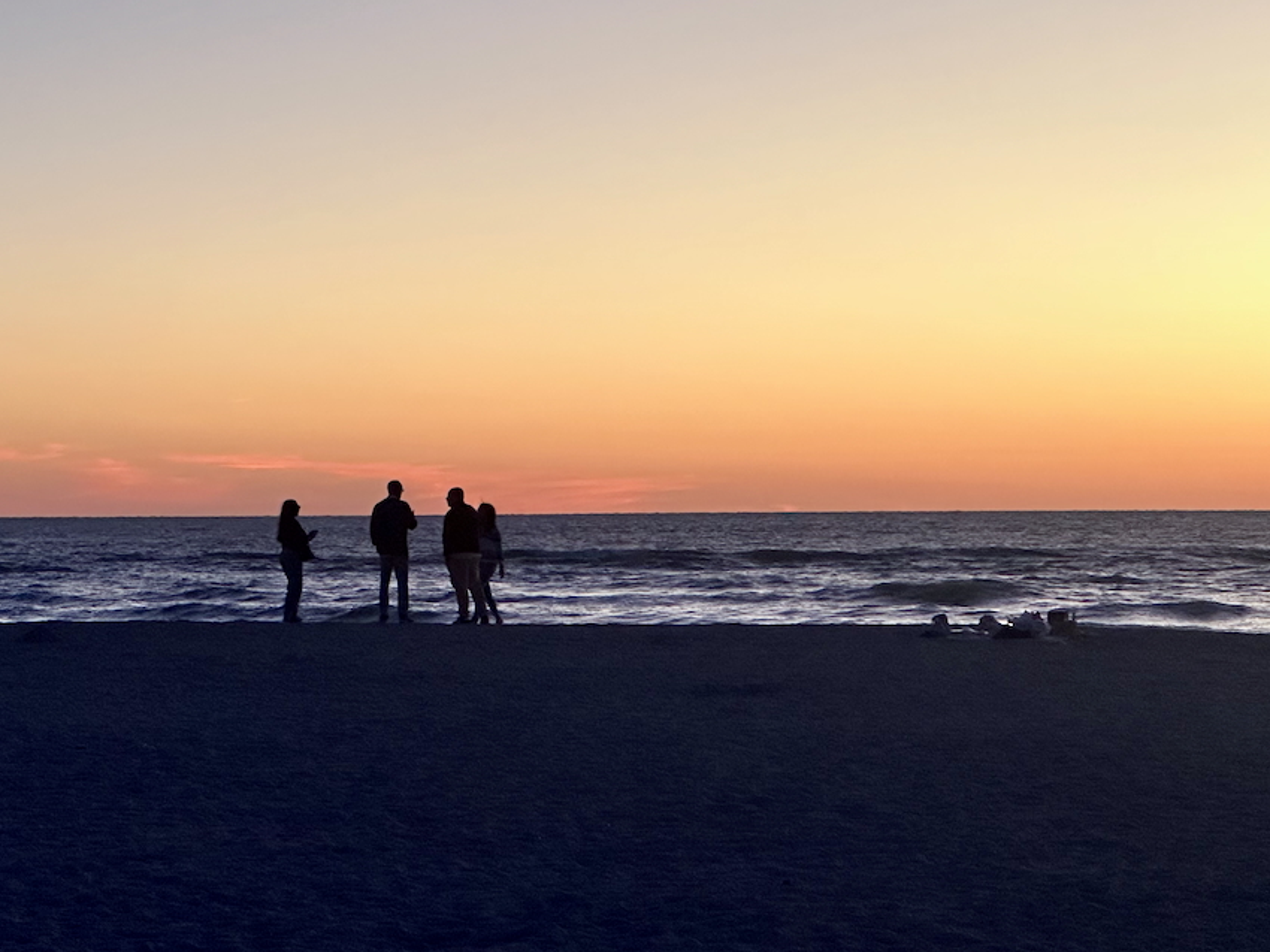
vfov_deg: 12.7
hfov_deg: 16.9
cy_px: 327
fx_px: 4255
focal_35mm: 116
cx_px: 374
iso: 200
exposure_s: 1/99
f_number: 2.8
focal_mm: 9
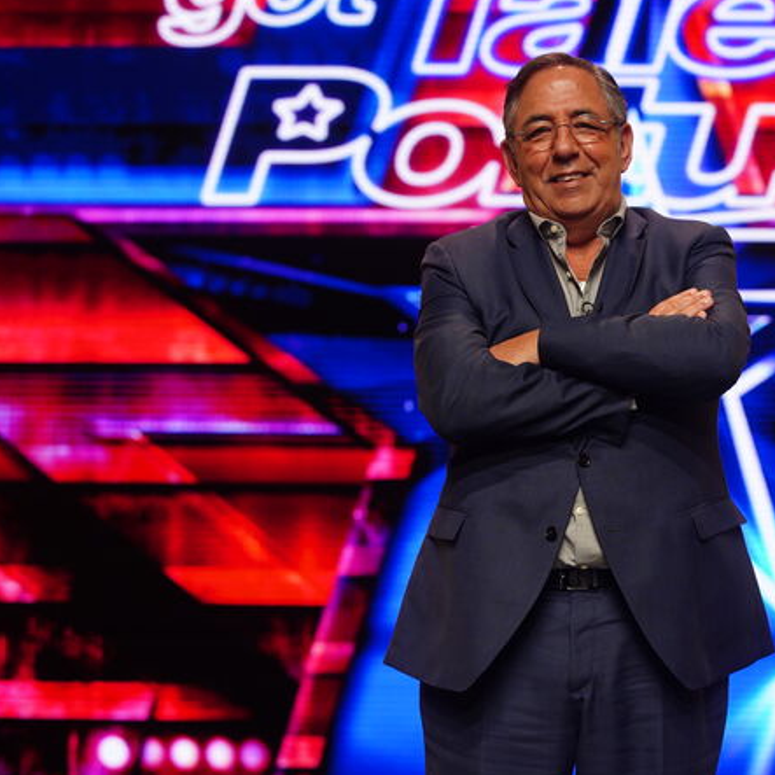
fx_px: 3014
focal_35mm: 119
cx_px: 660
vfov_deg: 14.6
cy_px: 339
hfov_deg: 14.5
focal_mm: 78
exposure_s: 1/250
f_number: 4
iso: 1600
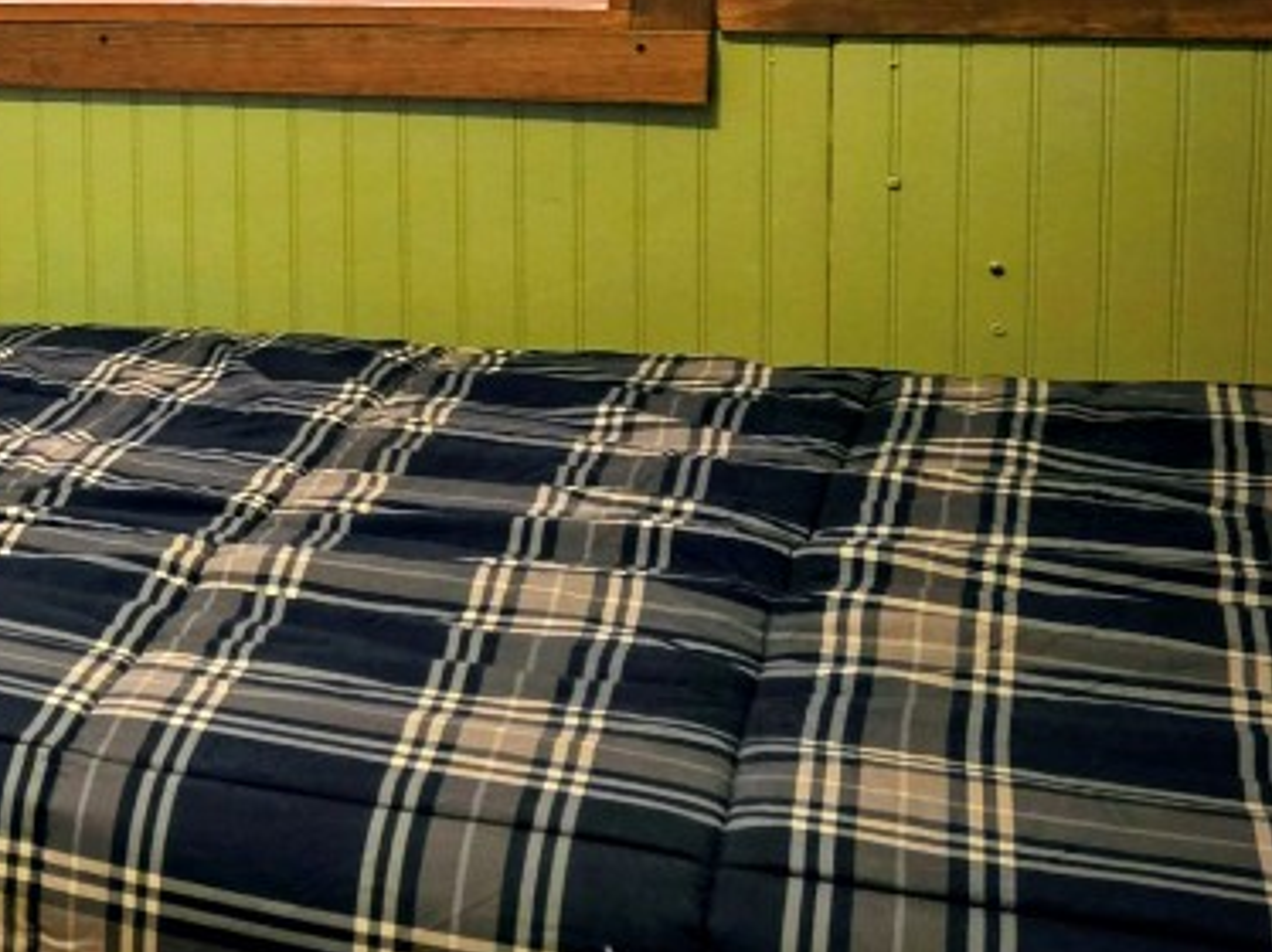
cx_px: -378
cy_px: 34
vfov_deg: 22.5
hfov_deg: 26.2
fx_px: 2314
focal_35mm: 63
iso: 640
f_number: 1.7
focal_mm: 6.3
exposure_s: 1/60
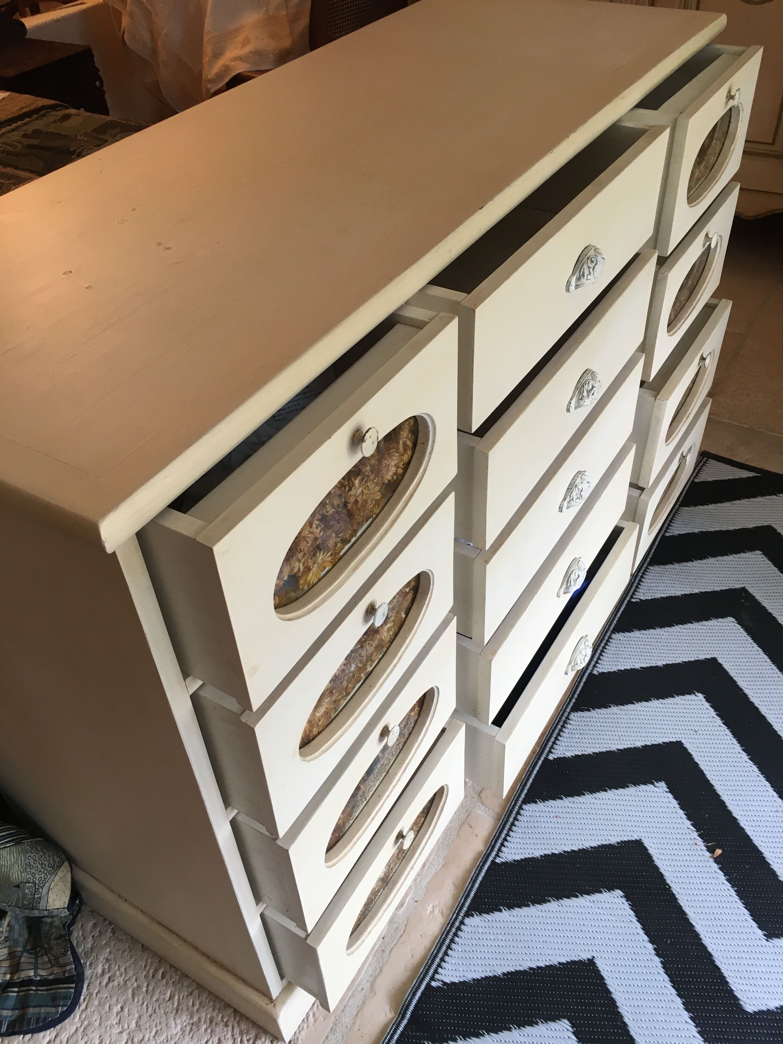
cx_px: 392
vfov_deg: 61.7
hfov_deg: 48.2
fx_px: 875
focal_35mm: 29
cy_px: 522
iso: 32
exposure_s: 1/30
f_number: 2.2
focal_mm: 4.15
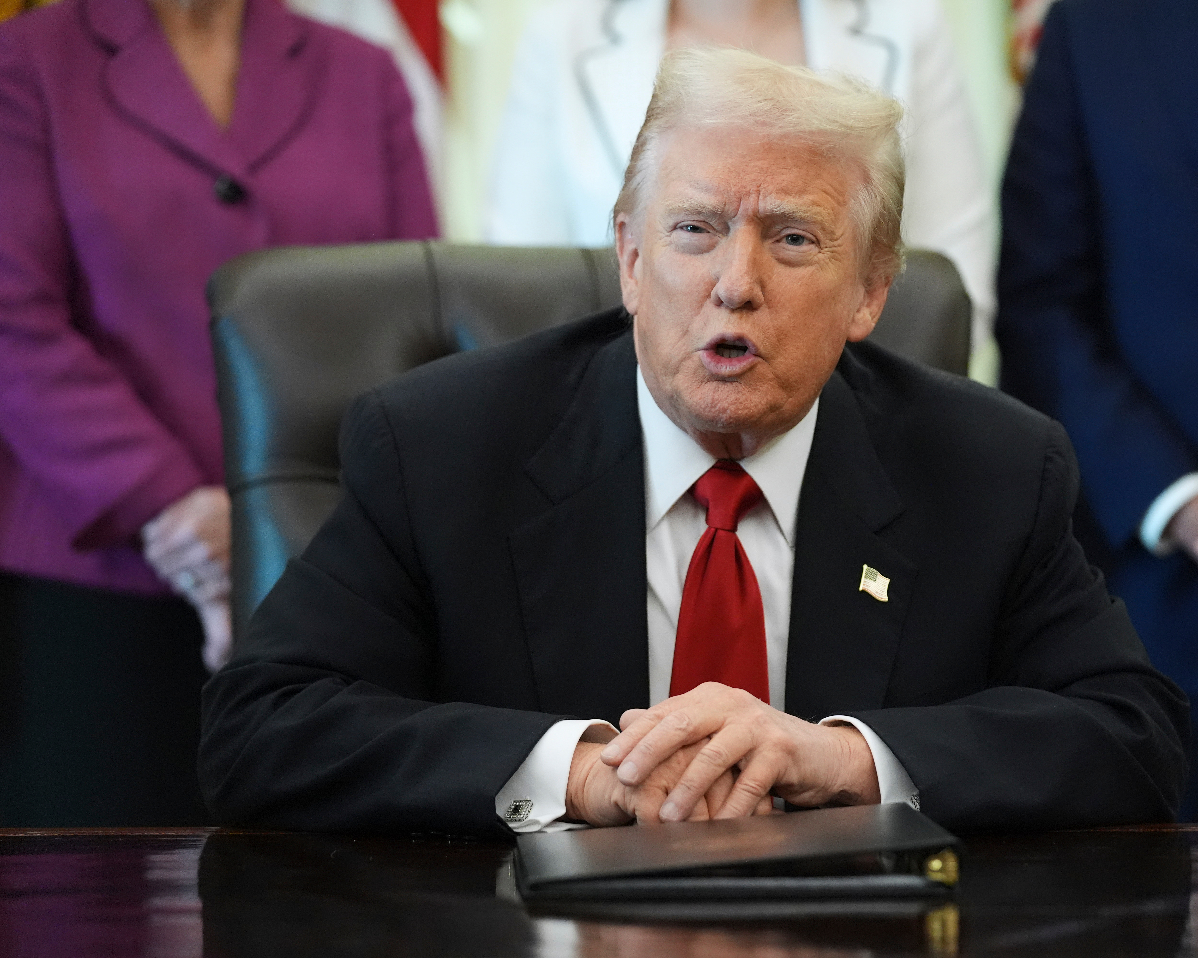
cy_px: 479
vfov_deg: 11.7
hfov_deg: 14.6
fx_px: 4680
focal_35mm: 132
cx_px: 716
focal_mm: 117
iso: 5000
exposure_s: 1/200
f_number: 2.8
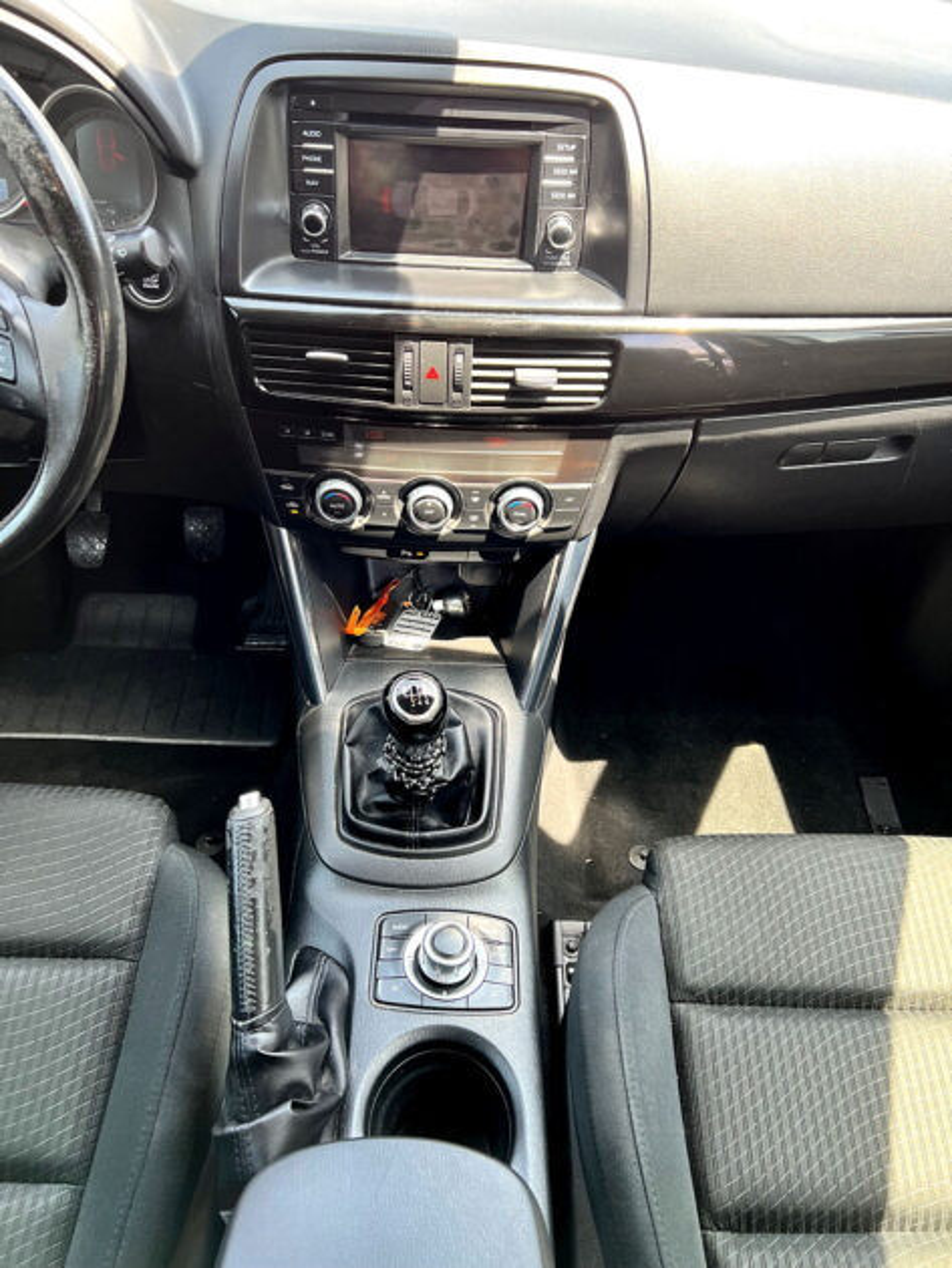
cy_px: 634
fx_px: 953
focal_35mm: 26
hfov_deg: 53.1
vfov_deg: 67.3
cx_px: 476
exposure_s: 1/121
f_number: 1.5
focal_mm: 5.7
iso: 80
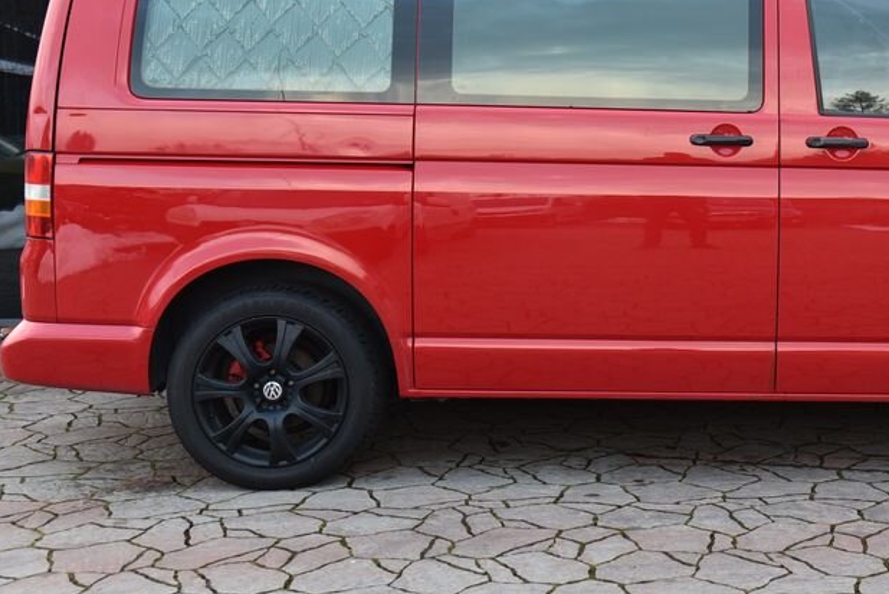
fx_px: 1557
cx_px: 701
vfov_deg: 21.4
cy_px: 157
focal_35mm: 63
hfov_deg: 31.1
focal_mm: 38
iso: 500
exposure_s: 1/80
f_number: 4.5
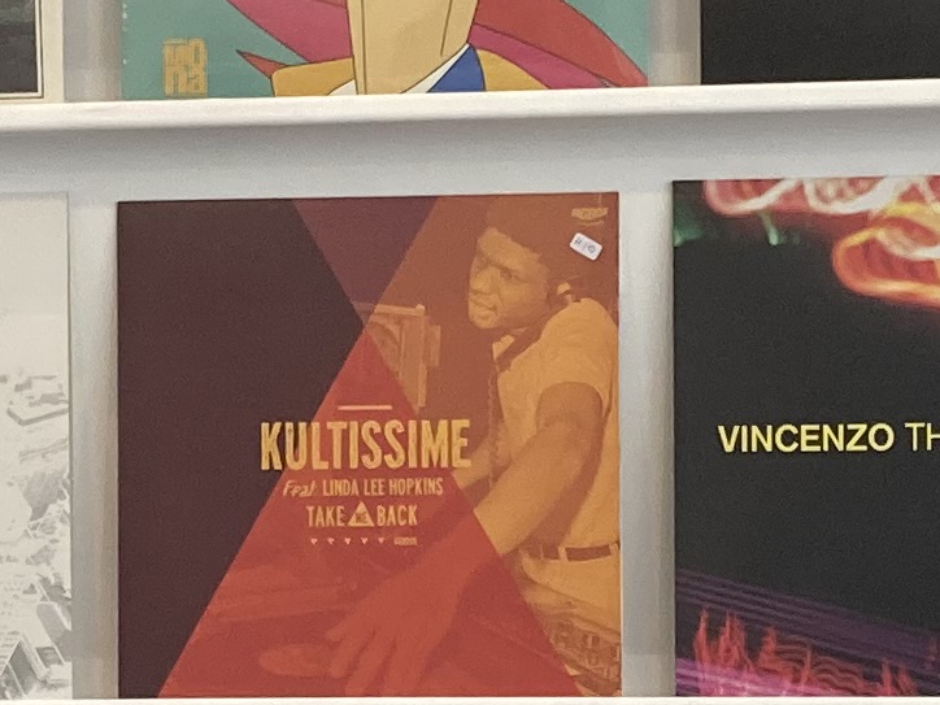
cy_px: 522
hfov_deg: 12.6
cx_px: 332
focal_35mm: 156
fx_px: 4236
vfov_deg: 9.5
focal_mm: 3.99
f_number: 1.8
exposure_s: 1/50
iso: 50
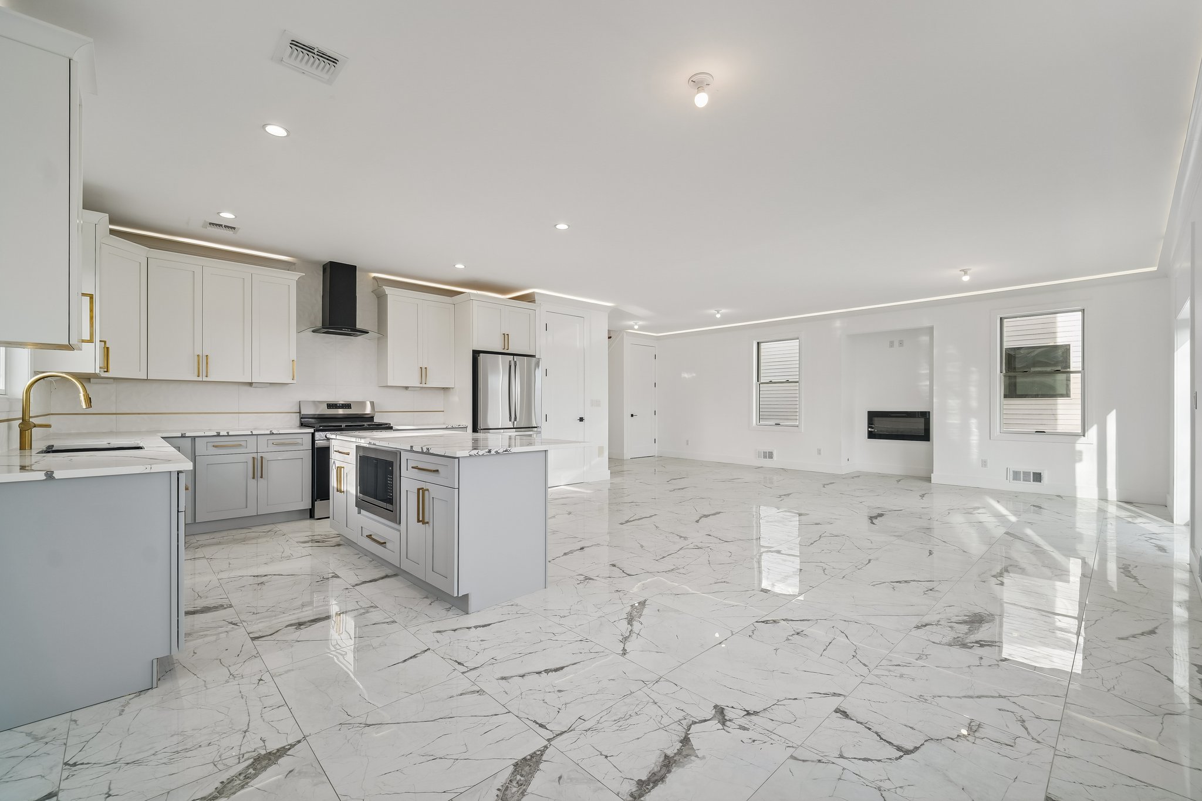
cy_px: 400
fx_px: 801
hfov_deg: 73.7
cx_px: 601
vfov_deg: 53.1
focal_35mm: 24
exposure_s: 1/80
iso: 640
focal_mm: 24
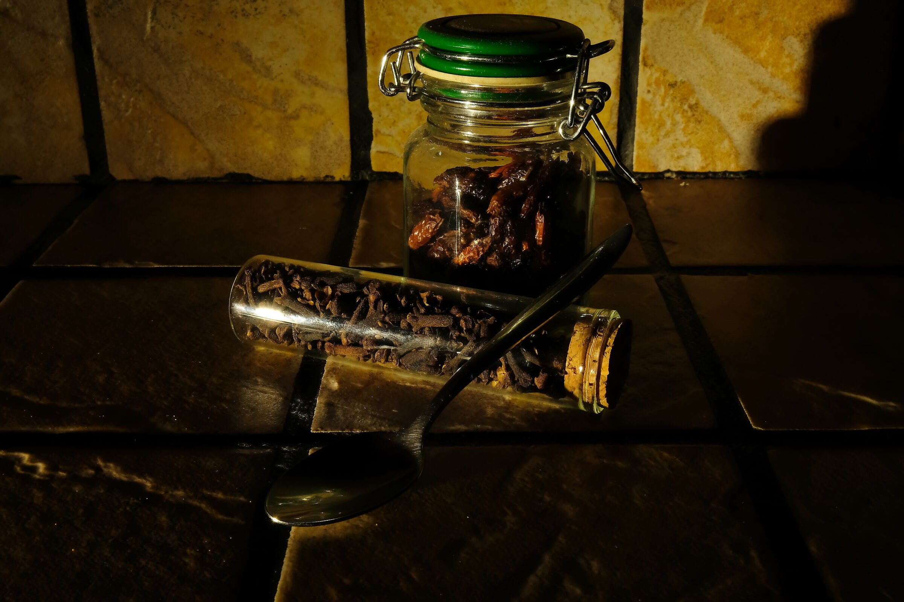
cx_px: 452
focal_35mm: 42
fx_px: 1055
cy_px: 301
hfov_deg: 46.4
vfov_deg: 31.9
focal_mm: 27.7
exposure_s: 8
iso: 200
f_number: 22
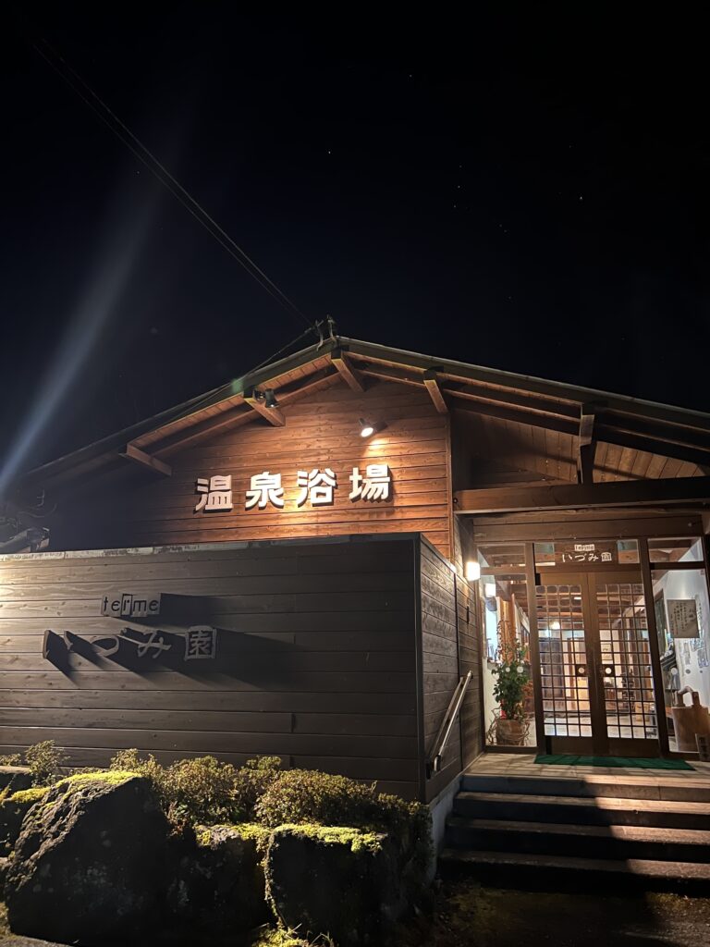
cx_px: 355
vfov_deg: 67.3
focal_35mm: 26
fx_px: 711
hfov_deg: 53.1
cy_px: 474
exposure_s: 1/9
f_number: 1.5
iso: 800
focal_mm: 5.7
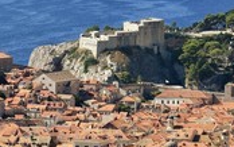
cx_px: -7
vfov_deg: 2.7
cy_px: 148
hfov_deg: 4.3
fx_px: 3140
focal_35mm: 492
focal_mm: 200
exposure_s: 1/400
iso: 200
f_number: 9
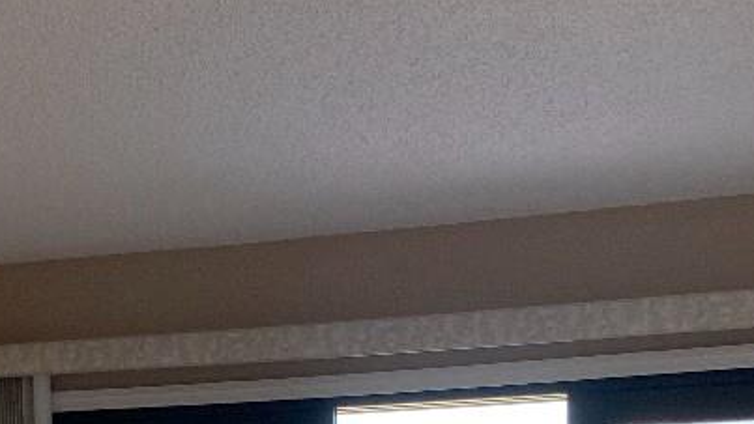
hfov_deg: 29.3
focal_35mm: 72
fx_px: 1440
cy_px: 700
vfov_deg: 15.1
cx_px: 363
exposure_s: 1/121
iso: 50
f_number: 1.8
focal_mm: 4.25
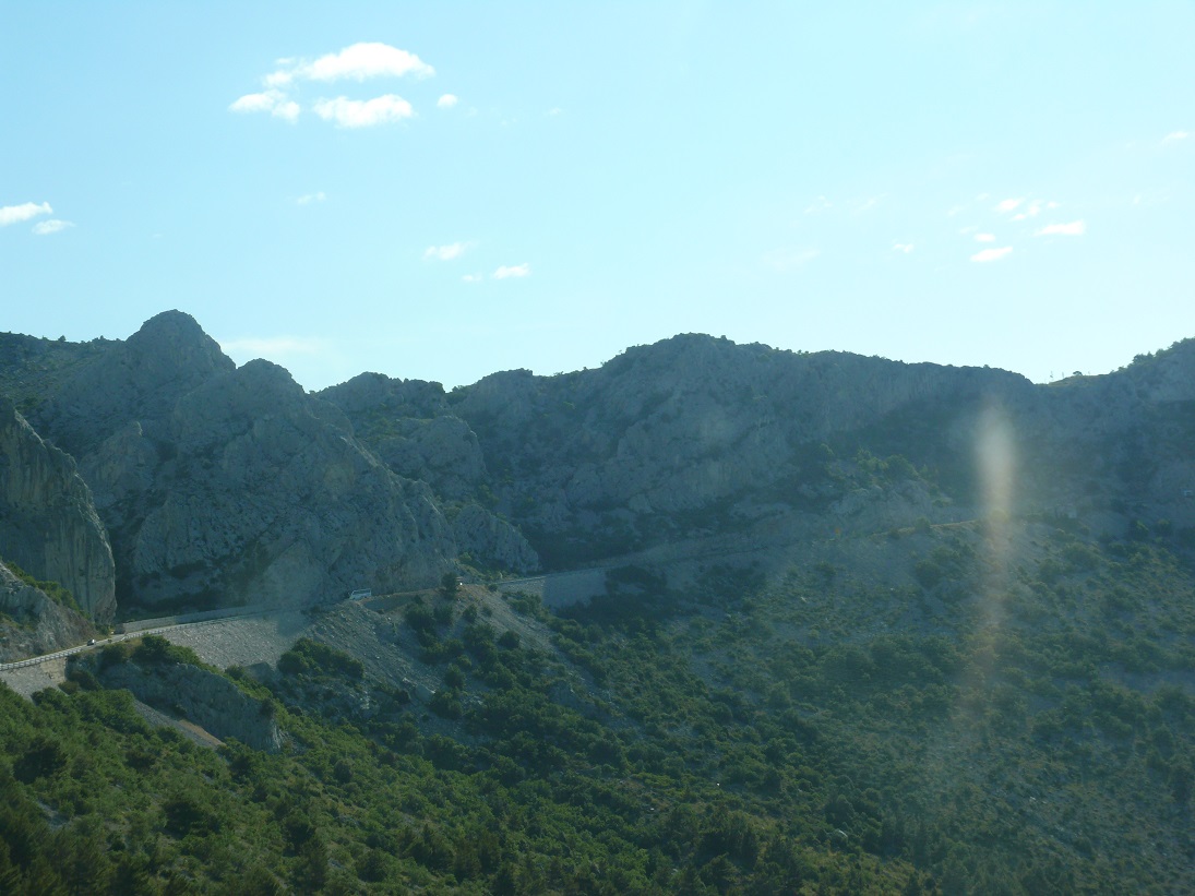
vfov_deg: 24.0
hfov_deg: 31.7
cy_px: 448
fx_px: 2106
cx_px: 598
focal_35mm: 61
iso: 100
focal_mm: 13
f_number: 5.6
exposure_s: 1/500
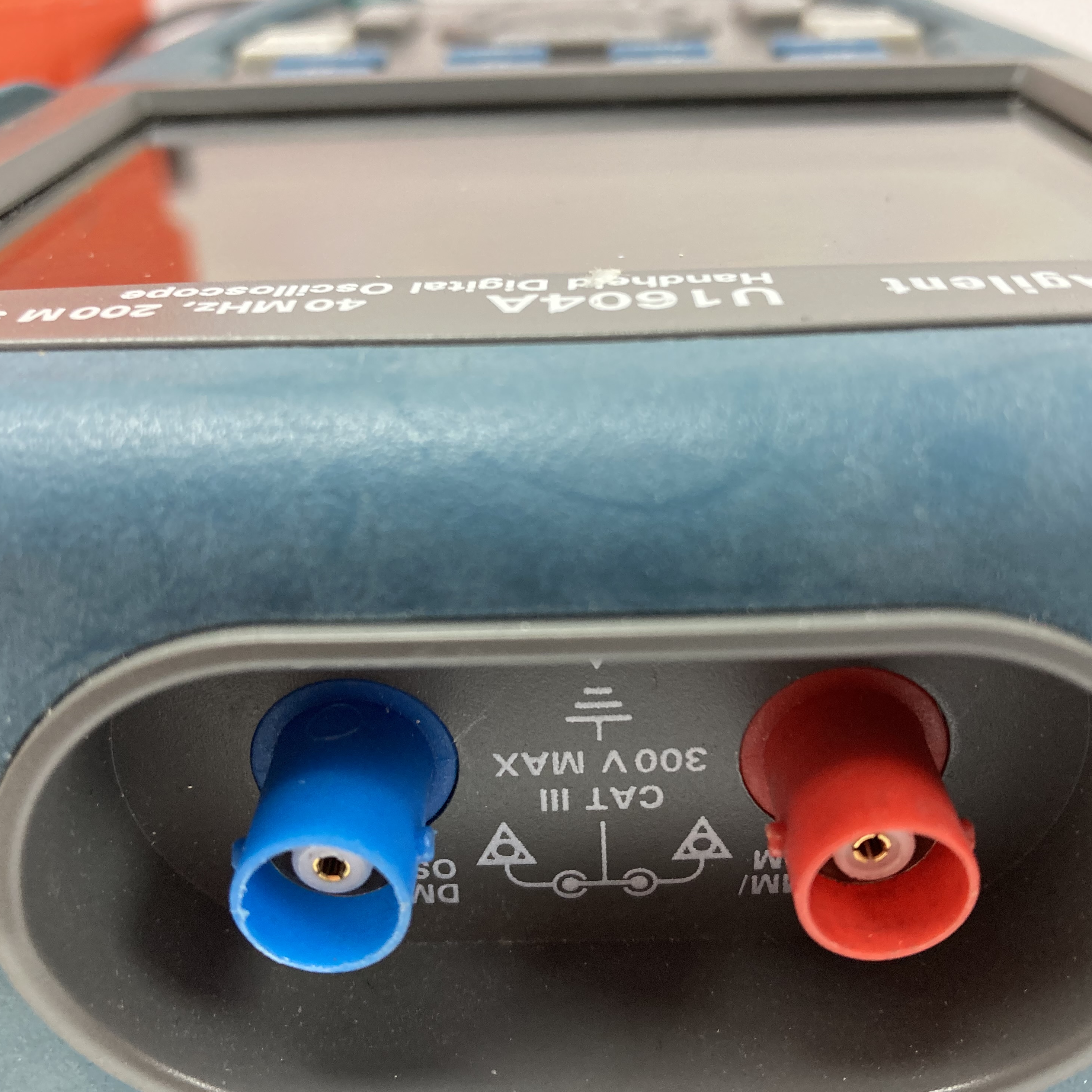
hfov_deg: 48.4
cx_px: 555
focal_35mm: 34
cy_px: 542
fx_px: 1213
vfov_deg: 48.5
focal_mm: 3.99
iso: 100
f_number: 1.8
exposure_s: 1/60
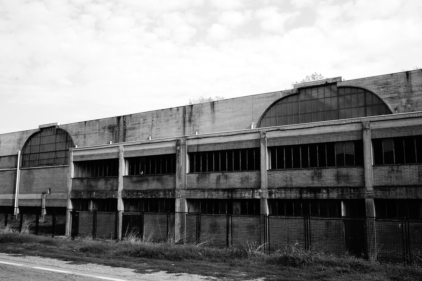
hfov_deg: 54.4
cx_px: 211
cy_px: 140
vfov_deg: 37.9
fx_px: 410
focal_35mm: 35
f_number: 10
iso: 64
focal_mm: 35
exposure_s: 1/50
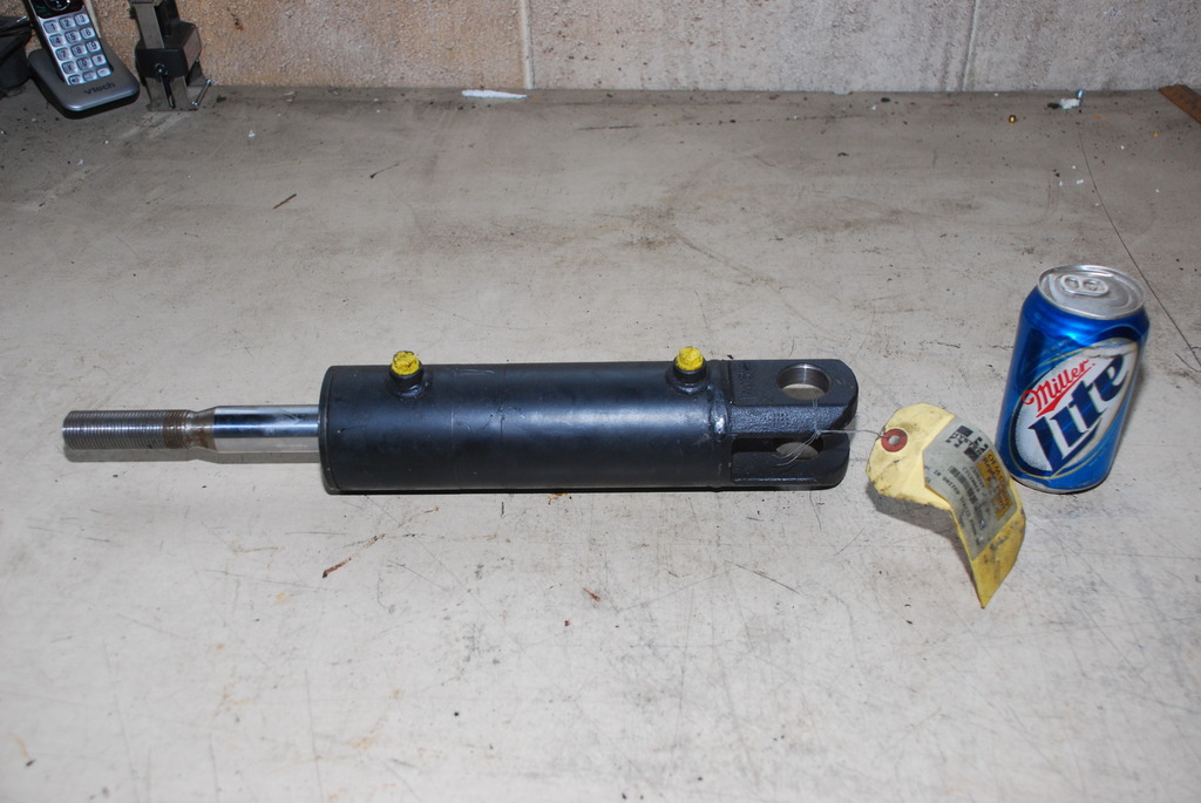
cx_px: 600
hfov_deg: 49.5
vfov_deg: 34.3
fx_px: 1302
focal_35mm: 39
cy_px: 402
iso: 200
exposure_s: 1/60
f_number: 5
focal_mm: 26
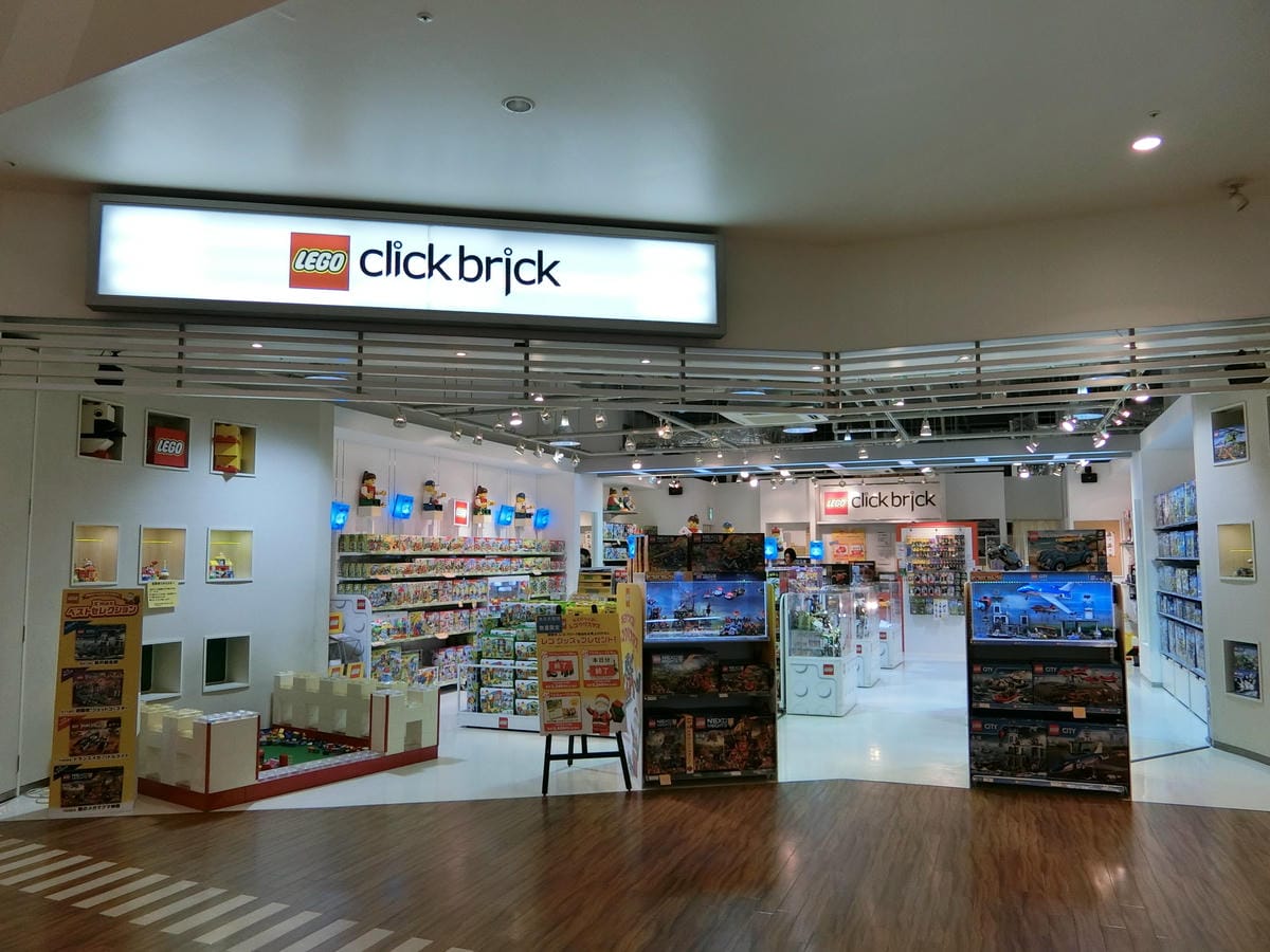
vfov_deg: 54.9
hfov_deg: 69.4
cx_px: 635
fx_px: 917
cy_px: 476
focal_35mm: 25
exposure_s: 1/125
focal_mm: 5.4
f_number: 2.8
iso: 160
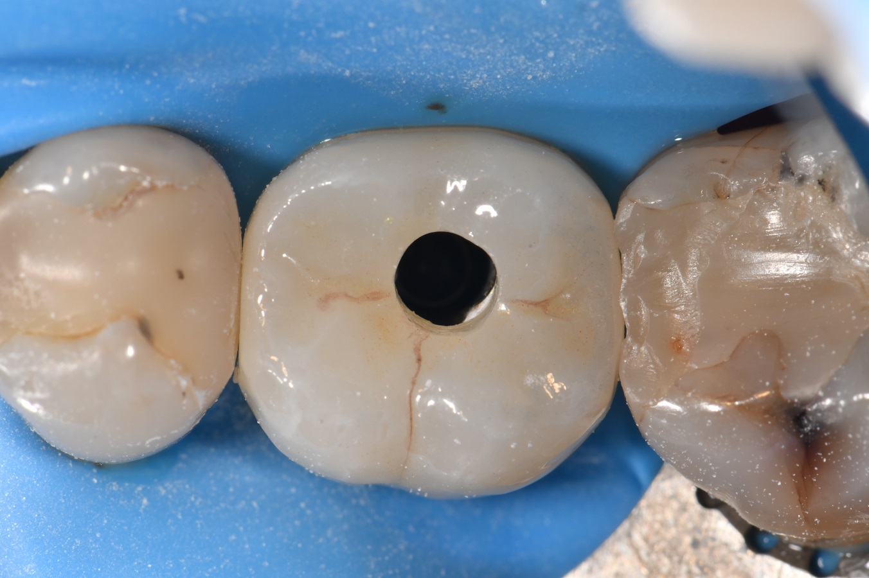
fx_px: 3788
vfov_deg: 8.7
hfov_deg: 13.1
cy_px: 289
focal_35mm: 157
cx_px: 434
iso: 200
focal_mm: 105
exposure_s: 1/200
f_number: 32
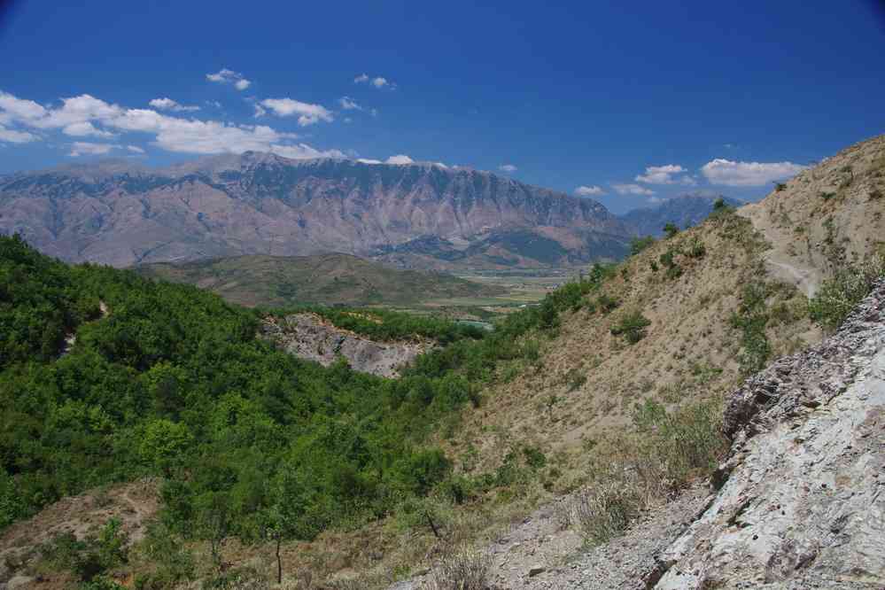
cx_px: 442
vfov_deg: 42.3
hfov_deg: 60.3
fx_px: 762
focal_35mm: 31
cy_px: 295
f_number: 11
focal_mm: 20.6
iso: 200
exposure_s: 1/80
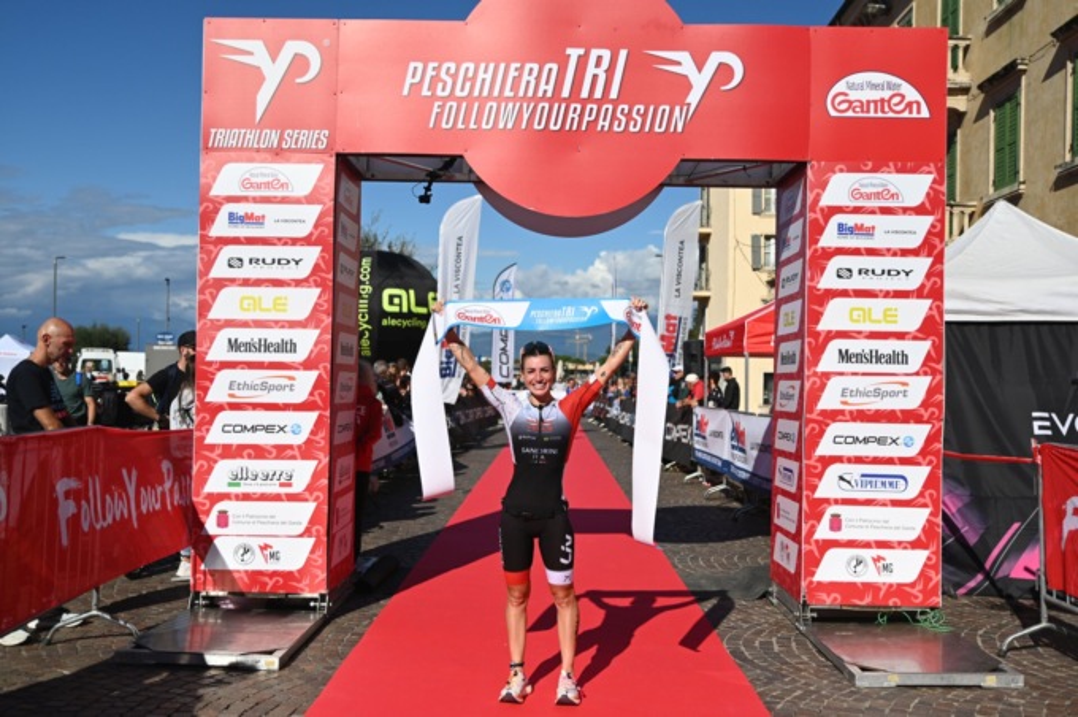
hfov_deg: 53.2
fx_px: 1077
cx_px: 539
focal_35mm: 36
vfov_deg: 36.8
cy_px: 358
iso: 100
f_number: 2.8
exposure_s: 1/4000
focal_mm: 36
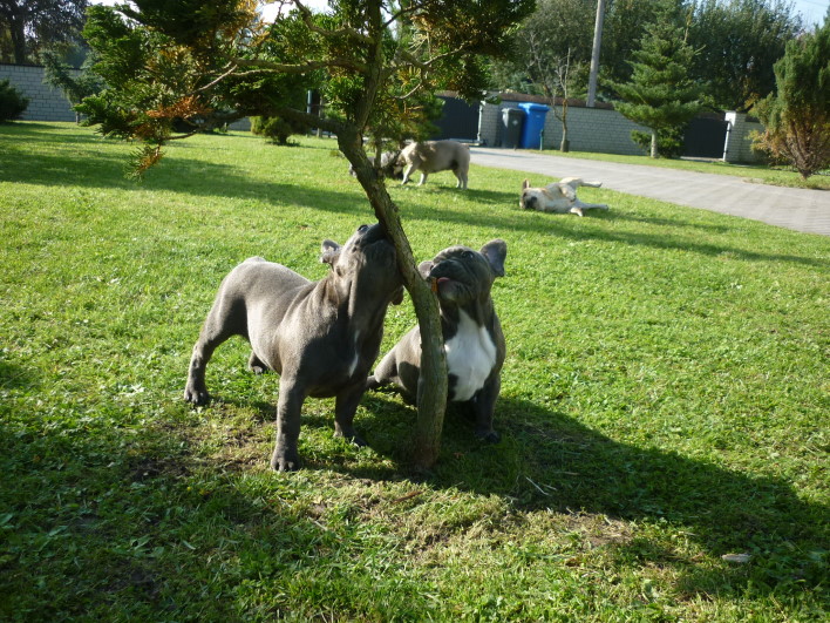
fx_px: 791
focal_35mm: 33
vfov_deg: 42.9
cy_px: 312
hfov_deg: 55.4
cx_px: 415
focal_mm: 5.5
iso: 80
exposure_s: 1/400
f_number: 2.8
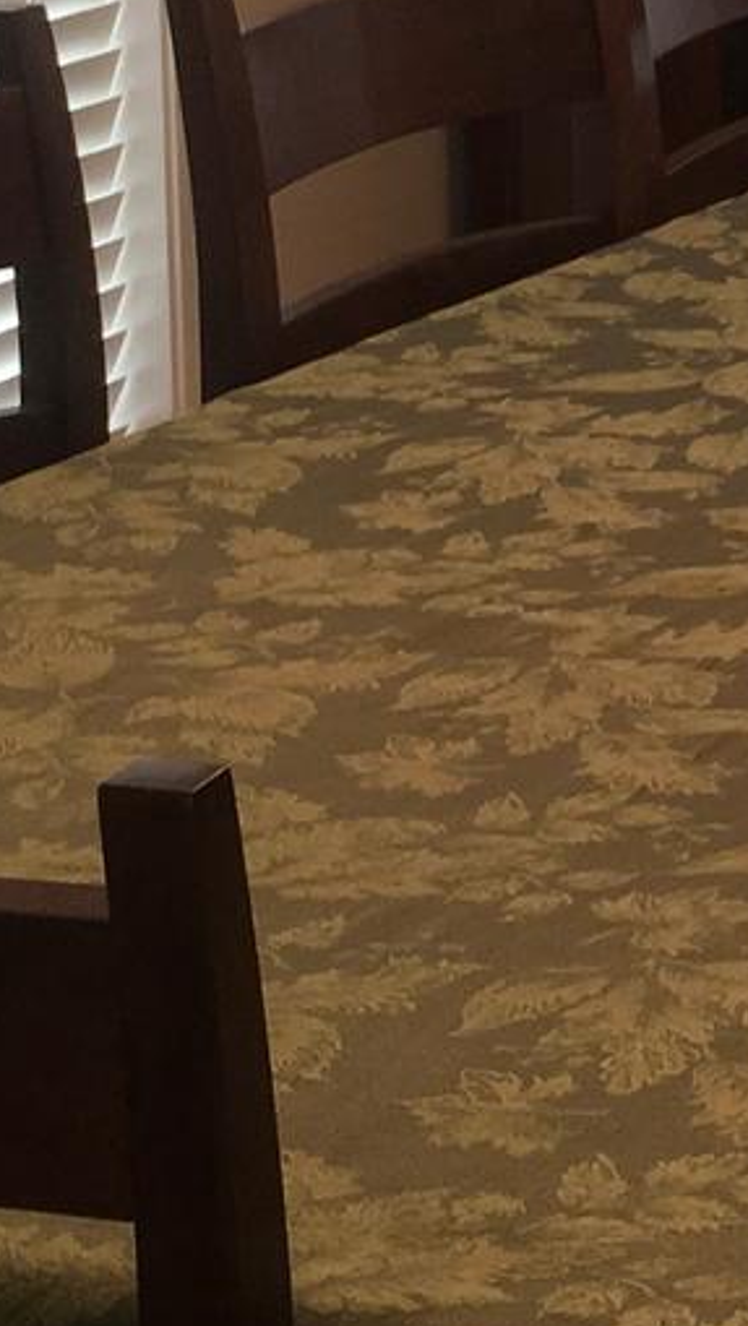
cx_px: 1527
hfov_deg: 9.0
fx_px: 4470
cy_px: -96
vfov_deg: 16.4
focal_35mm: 127
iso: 25
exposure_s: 1/40
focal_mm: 4.15
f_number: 2.2
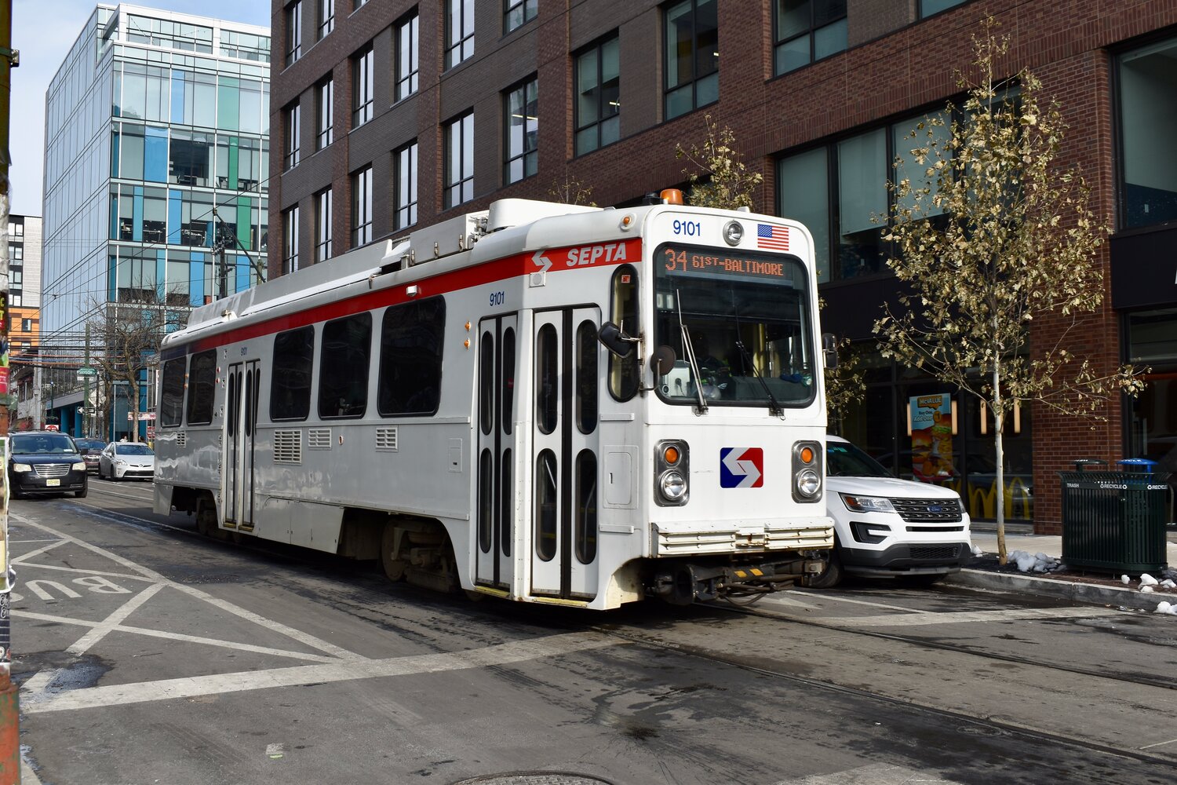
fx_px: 1226
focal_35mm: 38
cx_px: 588
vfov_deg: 35.5
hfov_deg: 51.3
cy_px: 392
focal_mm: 25
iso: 100
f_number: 8
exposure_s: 1/250
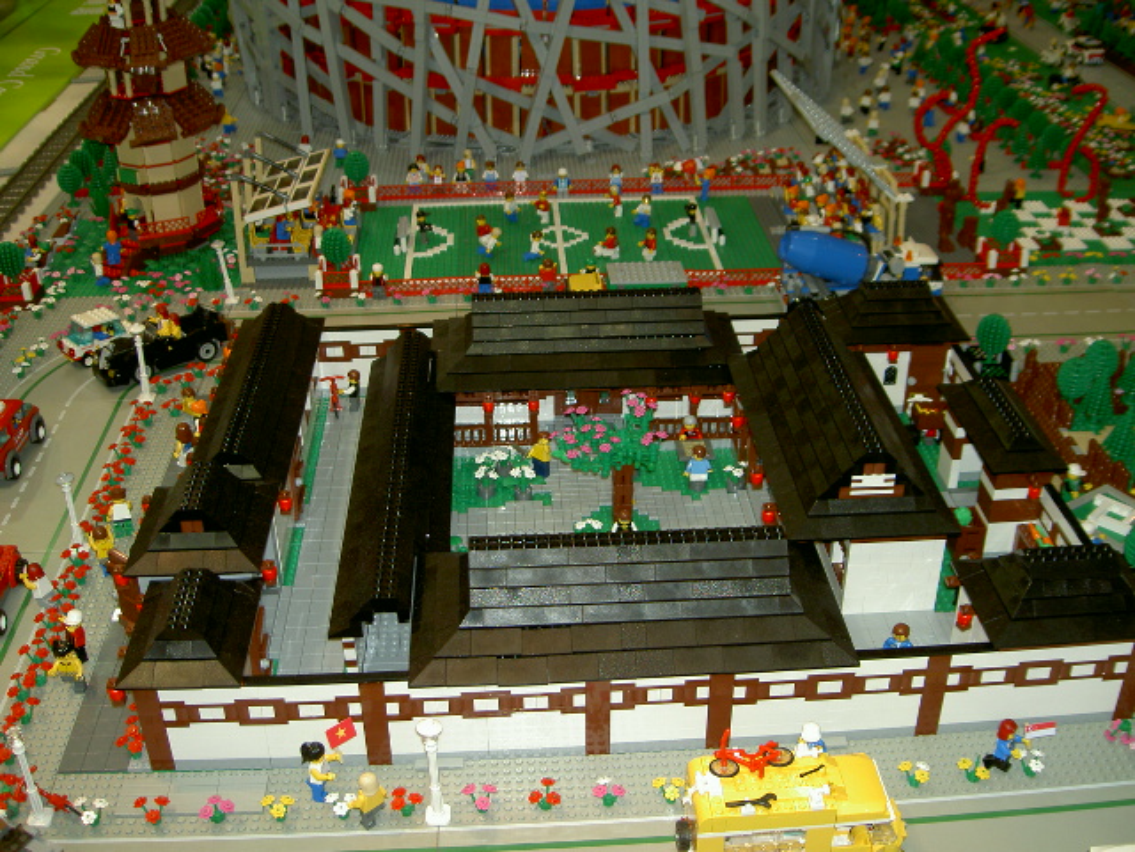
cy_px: 426
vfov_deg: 36.8
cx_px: 568
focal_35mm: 39
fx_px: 1279
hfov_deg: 47.9
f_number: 2.8
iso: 100
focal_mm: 8
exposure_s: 1/60
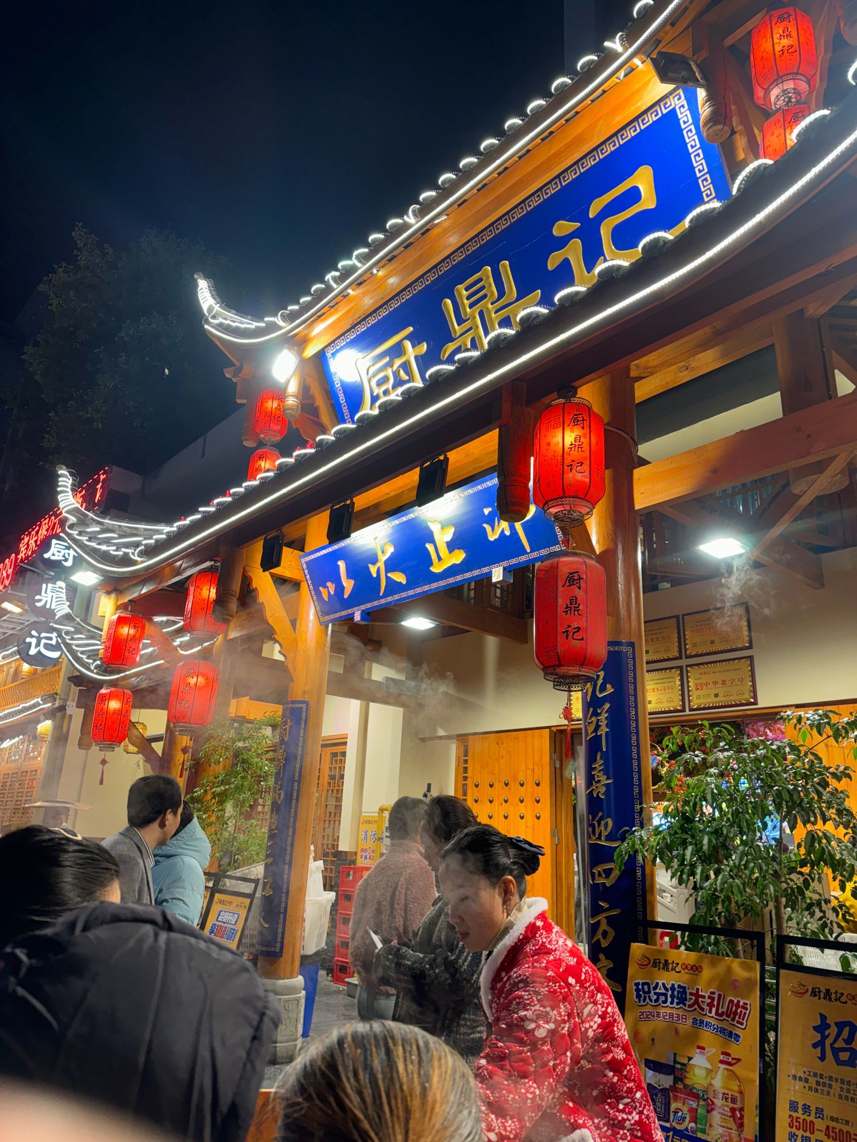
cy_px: 571
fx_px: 792
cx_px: 428
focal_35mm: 24
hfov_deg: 56.8
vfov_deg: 71.6
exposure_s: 1/100
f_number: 1.78
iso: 125
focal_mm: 6.76
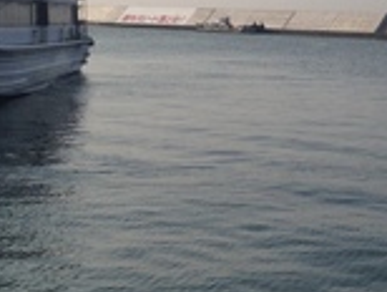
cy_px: 4
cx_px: 297
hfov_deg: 18.2
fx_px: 1198
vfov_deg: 13.7
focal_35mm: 107
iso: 50
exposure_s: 1/3390
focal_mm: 4.13
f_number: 2.4
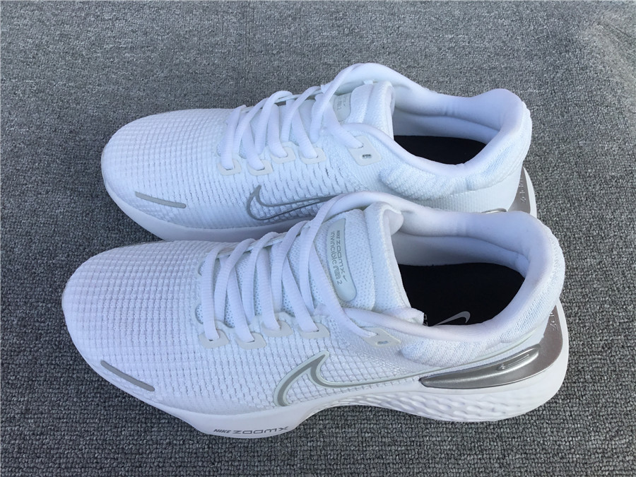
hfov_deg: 58.4
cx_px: 318
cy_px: 238
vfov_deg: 45.4
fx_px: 570
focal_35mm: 31
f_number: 2.4
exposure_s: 1/279
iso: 25
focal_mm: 3.3
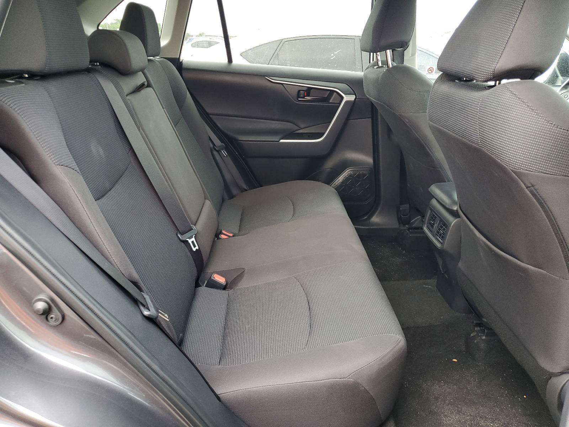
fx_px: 427
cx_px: 284
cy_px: 214
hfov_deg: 67.3
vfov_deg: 53.1
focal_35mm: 26
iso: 94
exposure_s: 1/120
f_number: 1.5
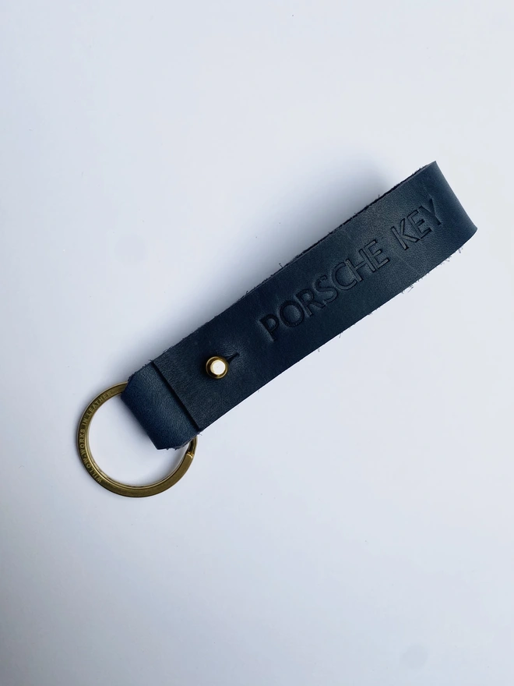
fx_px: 495
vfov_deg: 69.4
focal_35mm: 25
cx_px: 257
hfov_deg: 54.9
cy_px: 343
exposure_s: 1/203
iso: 32
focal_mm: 4.25
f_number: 1.8
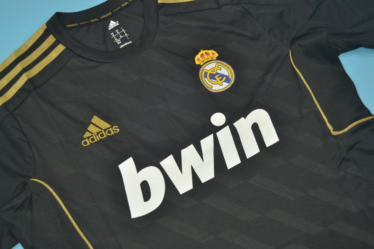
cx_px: 187
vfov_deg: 28.1
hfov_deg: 41.1
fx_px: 499
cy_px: 124
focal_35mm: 48
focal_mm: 32
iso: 200
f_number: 4.8
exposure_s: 1/100
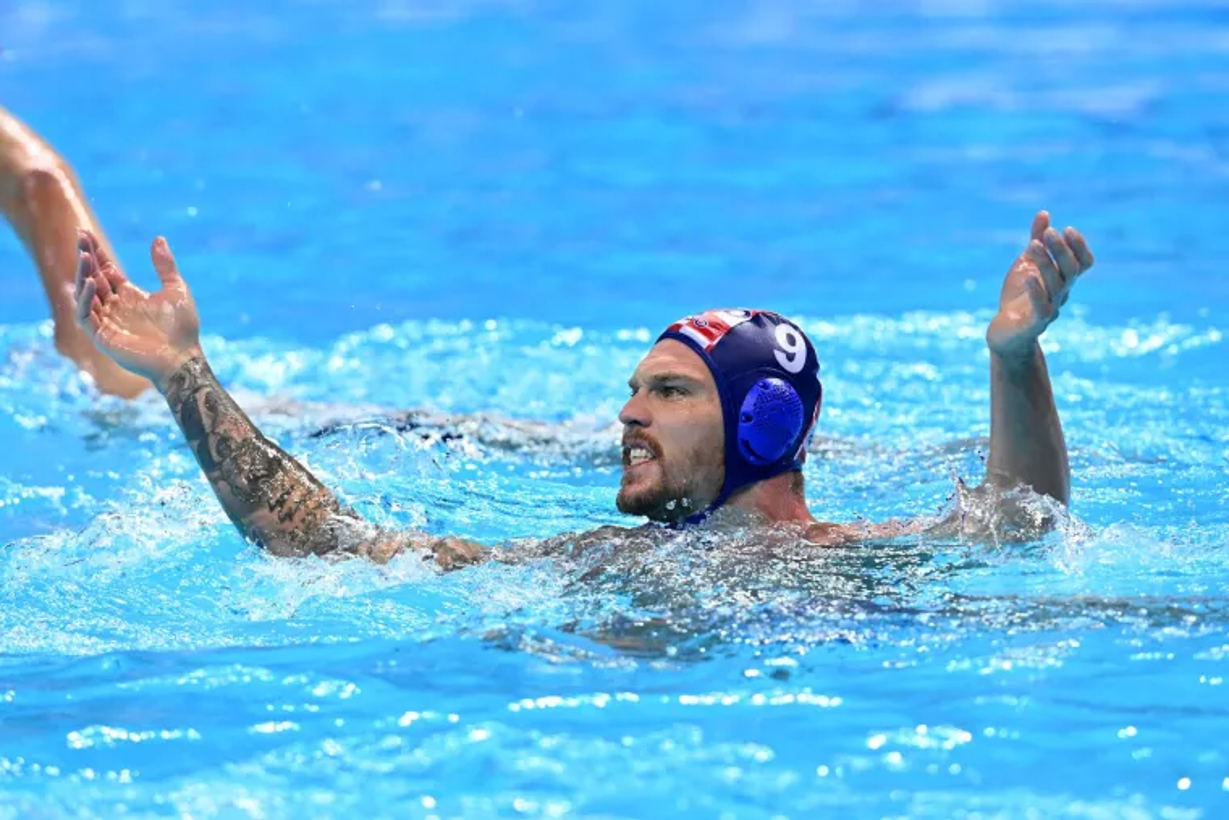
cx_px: 614
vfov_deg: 3.4
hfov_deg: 5.2
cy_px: 410
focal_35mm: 400
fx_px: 13657
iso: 5000
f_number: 4
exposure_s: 1/3200
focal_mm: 400
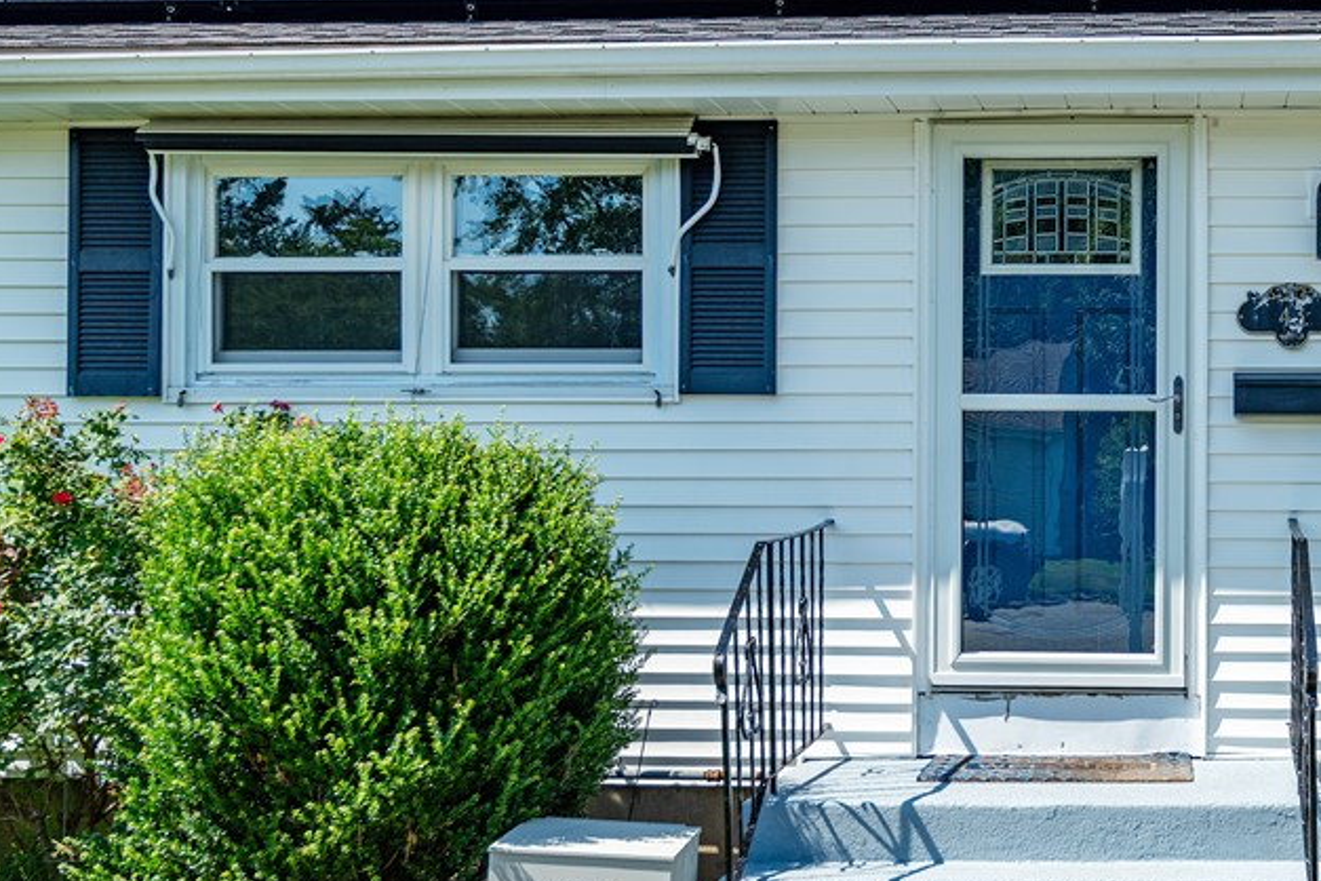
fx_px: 1908
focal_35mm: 52
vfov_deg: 26.0
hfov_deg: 36.8
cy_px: 476
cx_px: 1062
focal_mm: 30
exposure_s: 1/320
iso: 100
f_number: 6.3
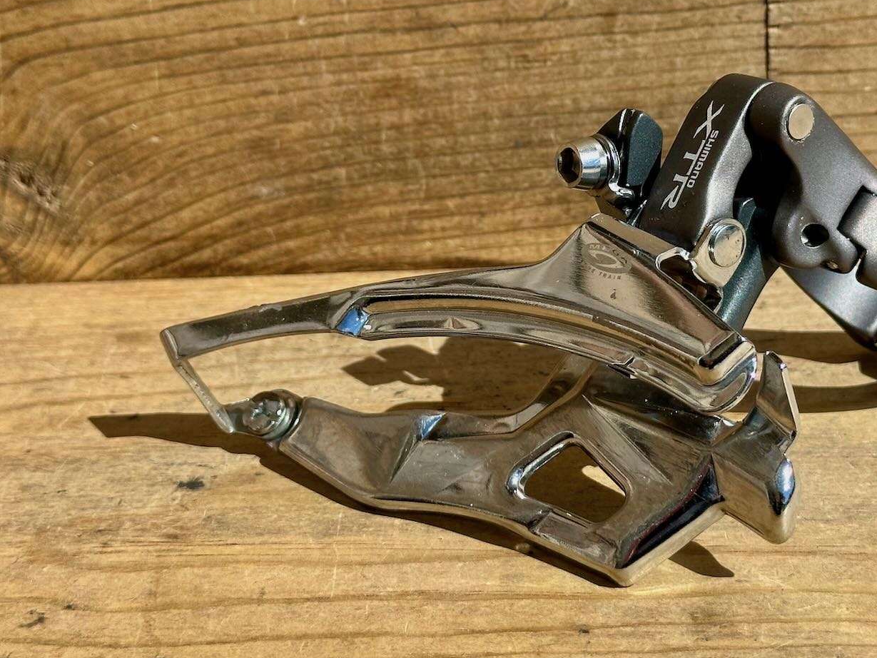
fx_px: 1900
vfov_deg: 19.6
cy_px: 298
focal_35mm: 75
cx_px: 547
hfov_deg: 25.9
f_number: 1.78
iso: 64
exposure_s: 1/4566
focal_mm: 6.86
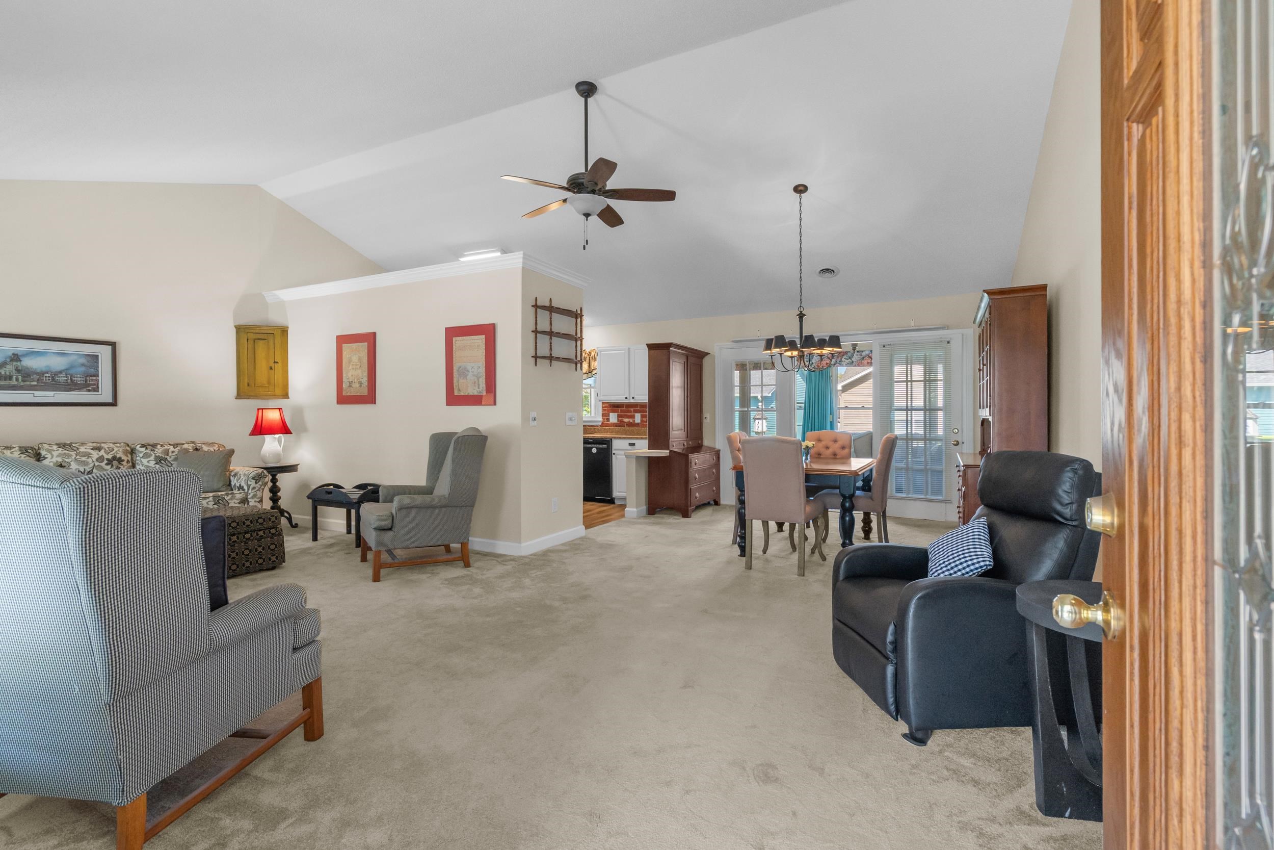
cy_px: 425
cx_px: 637
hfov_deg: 96.7
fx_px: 566
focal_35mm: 16
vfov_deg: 73.8
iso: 1000
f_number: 8
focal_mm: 16
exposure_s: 1/15
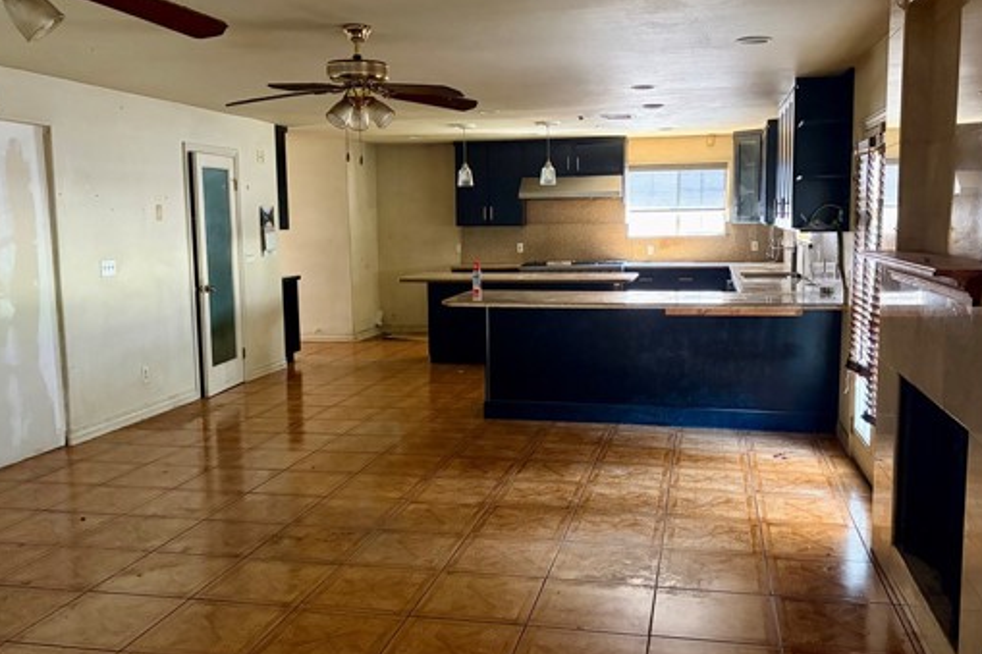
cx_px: 515
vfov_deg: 38.9
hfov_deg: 55.8
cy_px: 332
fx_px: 927
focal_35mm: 34
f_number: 1.6
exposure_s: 1/40
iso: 640
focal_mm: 5.96
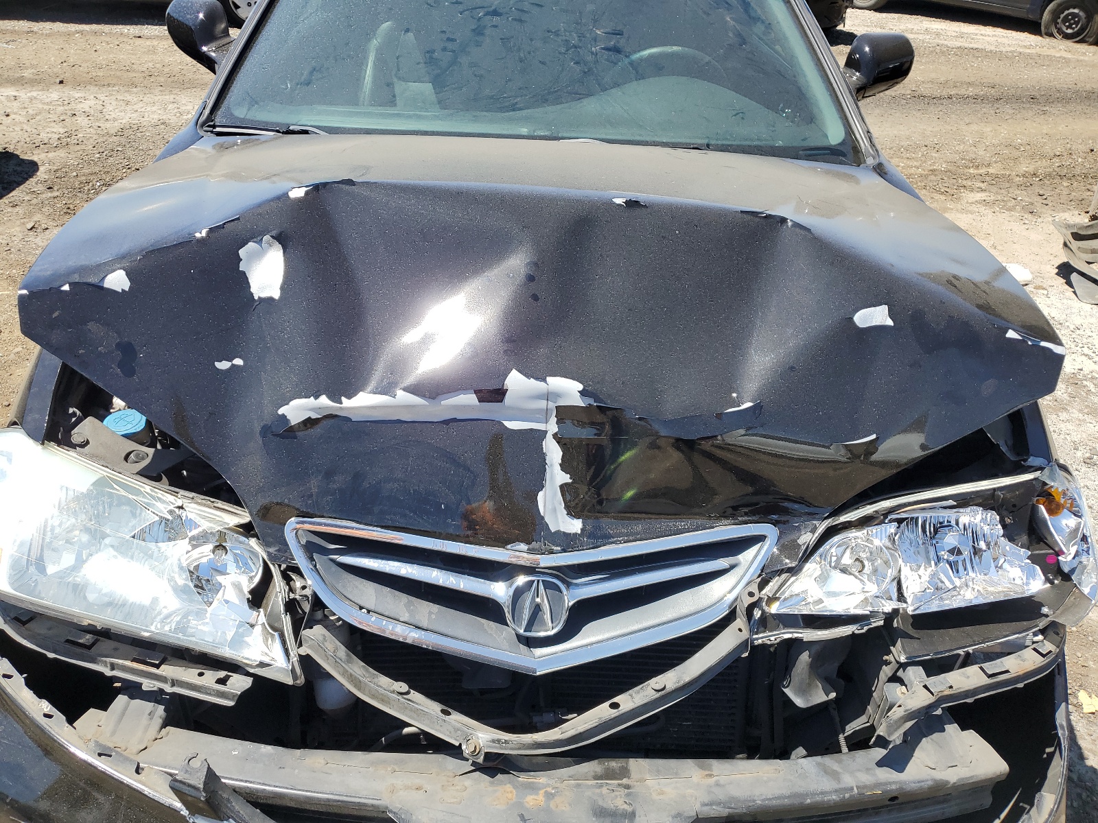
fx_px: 825
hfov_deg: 67.3
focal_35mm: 26
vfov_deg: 53.1
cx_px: 549
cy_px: 412
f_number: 1.5
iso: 50
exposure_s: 1/1667
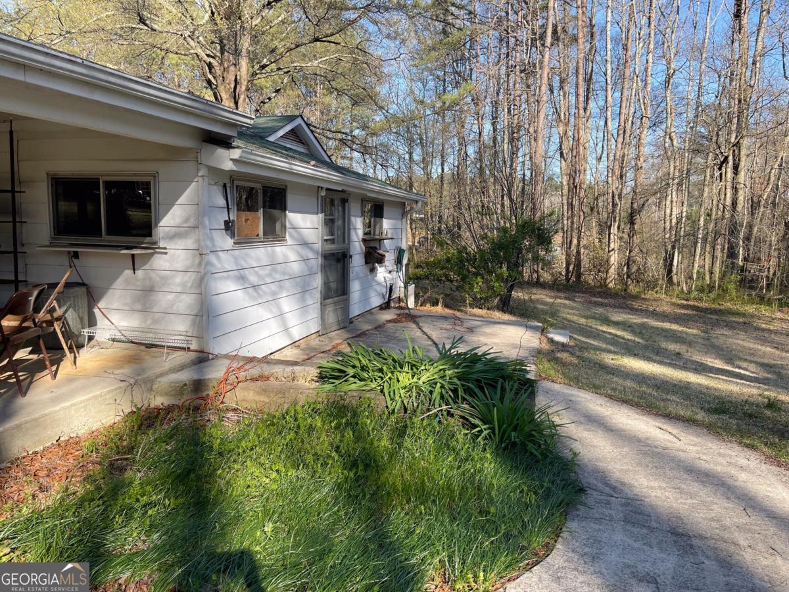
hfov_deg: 69.4
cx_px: 394
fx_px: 570
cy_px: 296
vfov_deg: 54.9
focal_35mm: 25
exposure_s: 1/901
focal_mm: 5.1
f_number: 1.6
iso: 32
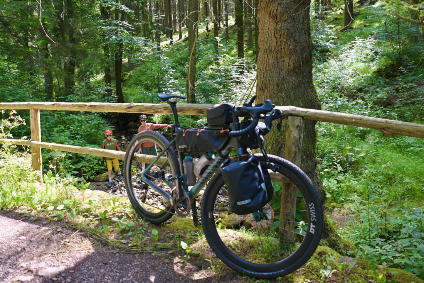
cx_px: 212
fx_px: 371
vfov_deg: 41.7
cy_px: 142
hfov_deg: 59.5
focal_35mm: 32
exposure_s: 1/250
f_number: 4
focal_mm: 21
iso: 360
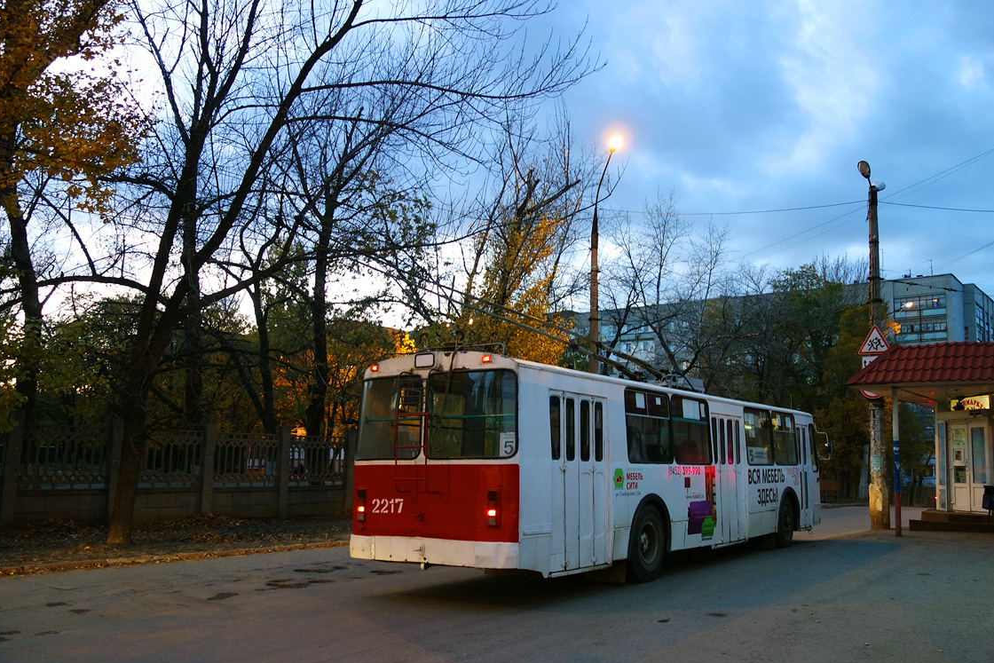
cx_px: 525
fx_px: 828
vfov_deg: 43.6
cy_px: 341
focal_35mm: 30
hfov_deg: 61.9
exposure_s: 1/30
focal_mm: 10.4
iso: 400
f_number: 1.8
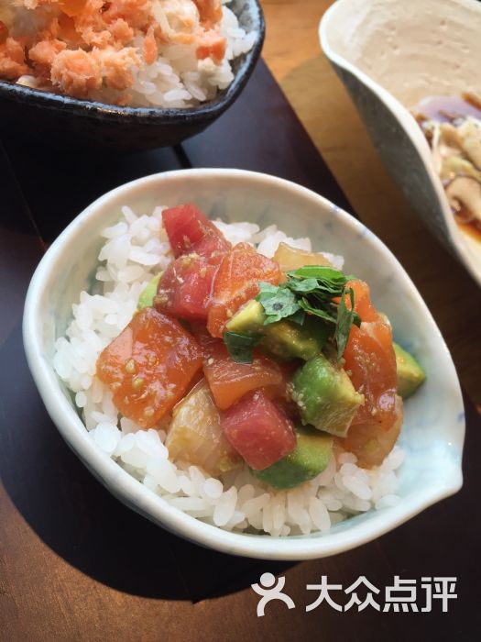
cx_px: 240
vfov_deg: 61.7
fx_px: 537
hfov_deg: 48.2
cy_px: 321
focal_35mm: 29
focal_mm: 4.15
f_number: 2.2
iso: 50
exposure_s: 1/100
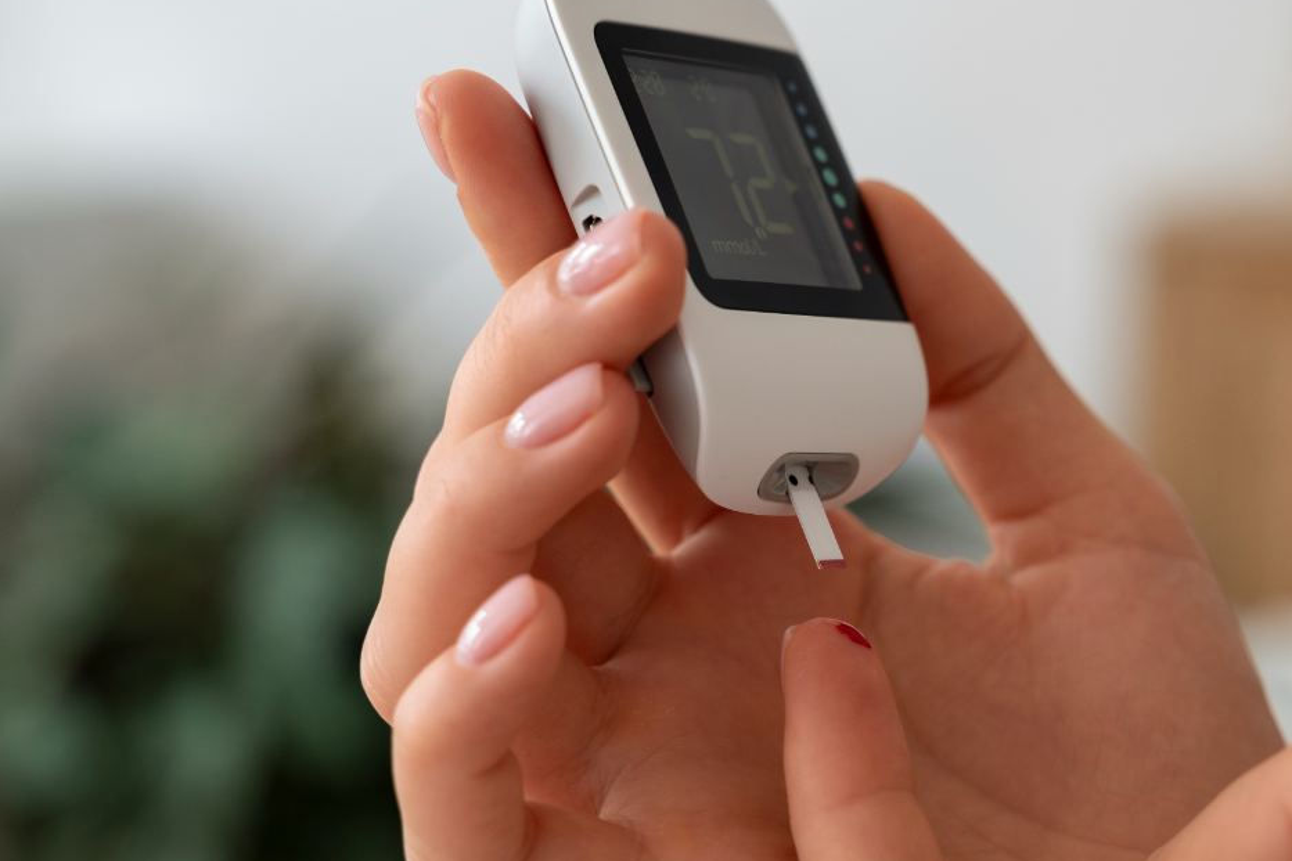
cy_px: 448
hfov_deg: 22.6
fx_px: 3230
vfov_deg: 15.2
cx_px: 829
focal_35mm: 90
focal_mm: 70
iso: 640
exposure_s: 1/200
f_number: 4
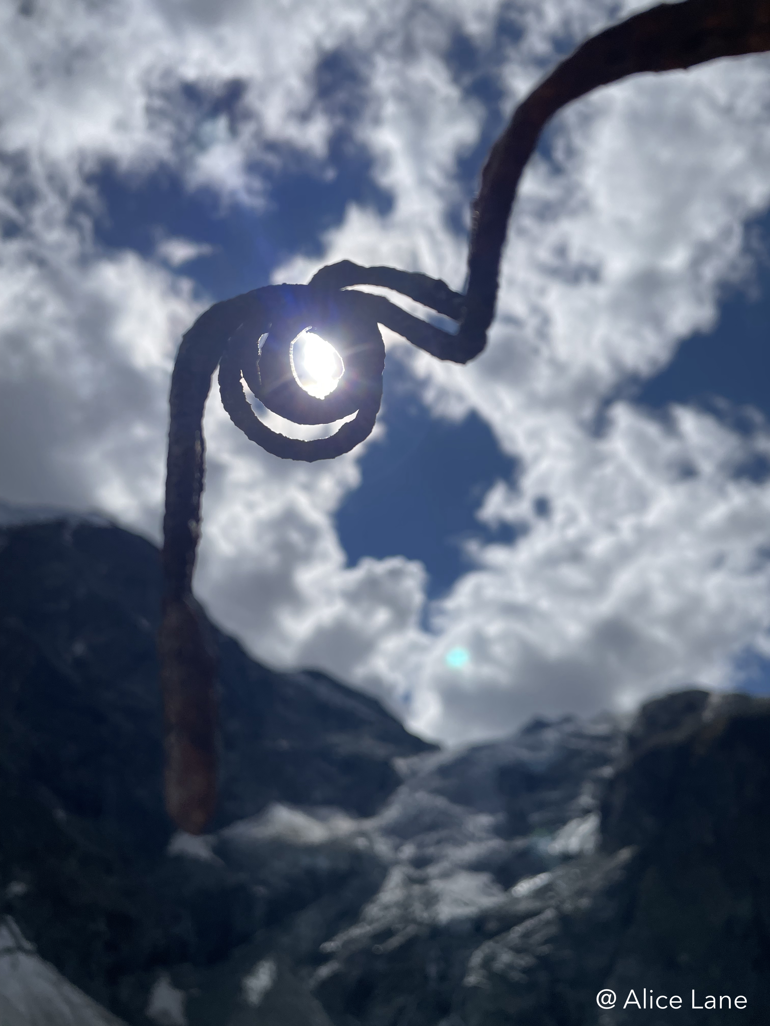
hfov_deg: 53.1
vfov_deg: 67.3
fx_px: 771
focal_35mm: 26
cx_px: 385
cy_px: 513
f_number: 1.6
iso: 32
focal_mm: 4.2
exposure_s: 1/25000
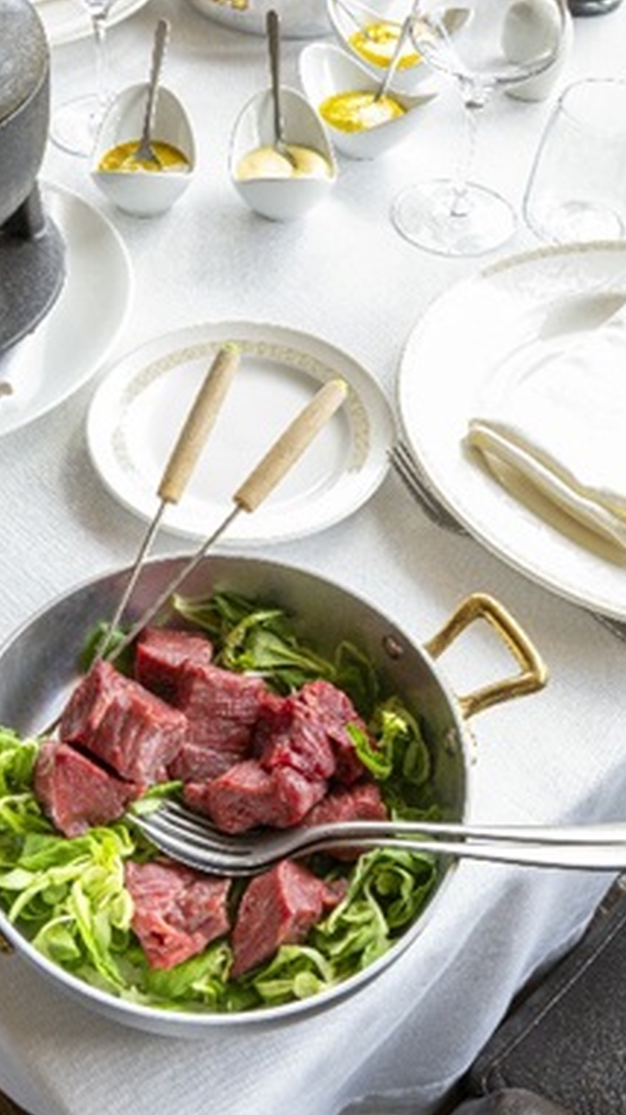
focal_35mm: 44
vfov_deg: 45.9
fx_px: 1300
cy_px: 401
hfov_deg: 27.0
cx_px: 233
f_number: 18
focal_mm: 32
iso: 200
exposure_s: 1/2.5
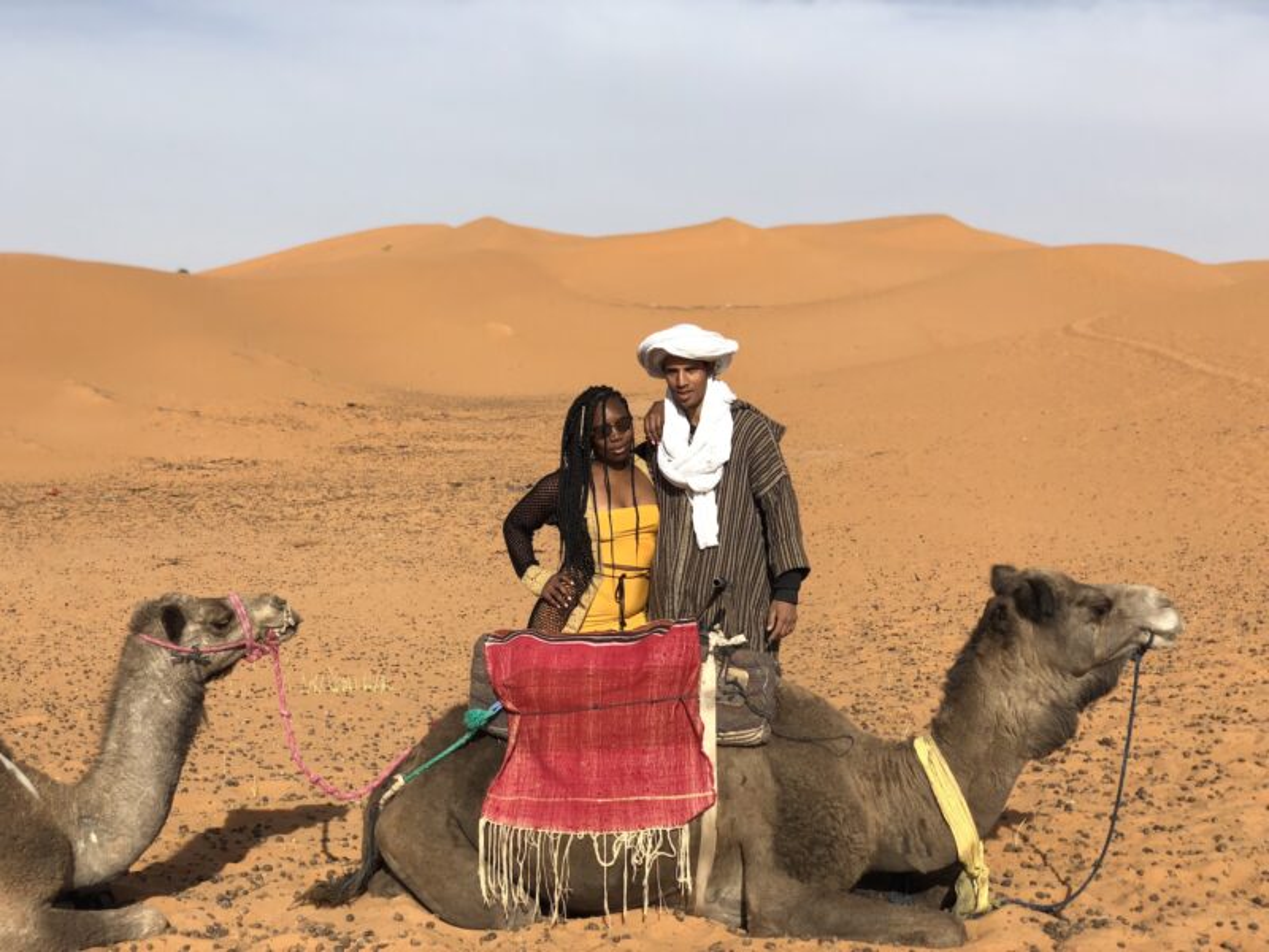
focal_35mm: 52
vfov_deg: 28.0
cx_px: 634
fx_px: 1906
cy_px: 476
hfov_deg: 36.8
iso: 16
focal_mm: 6
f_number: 2.4
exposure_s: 1/1600
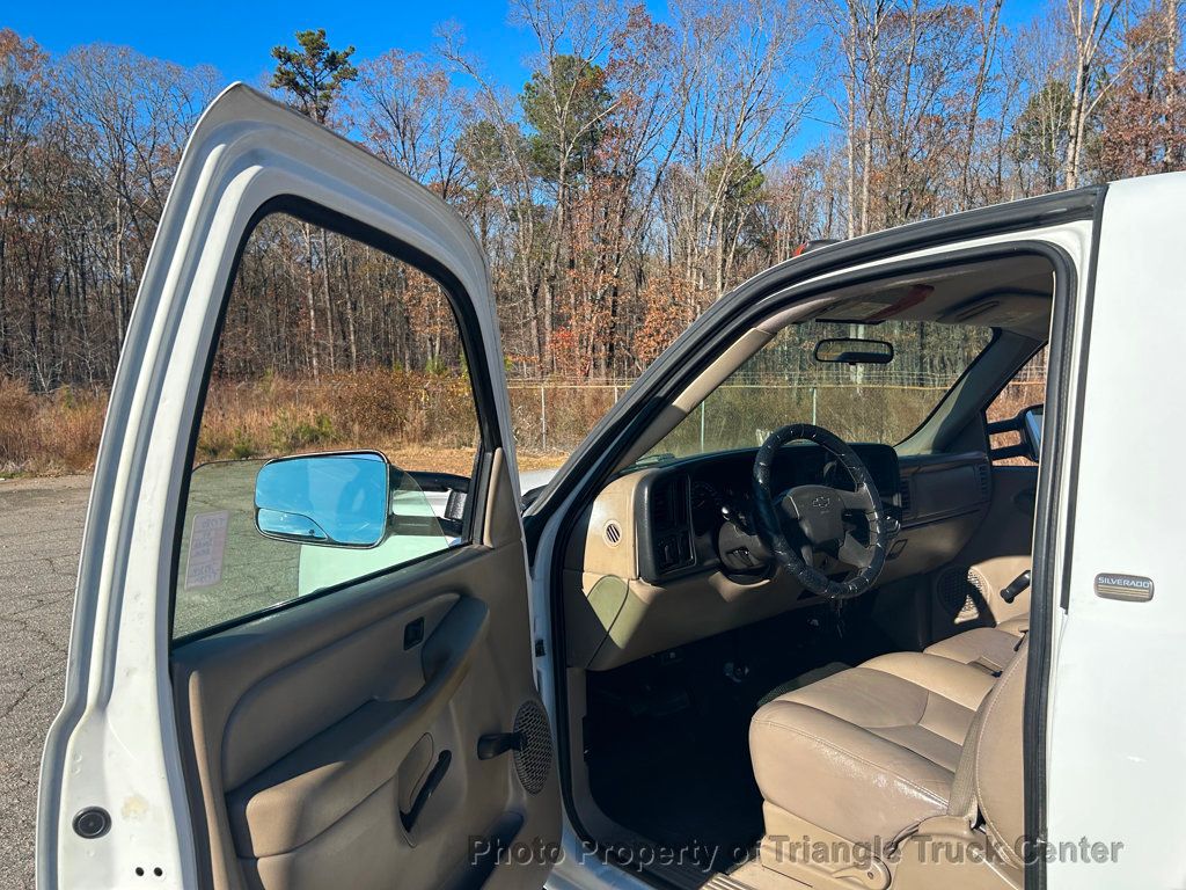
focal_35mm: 26
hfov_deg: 67.3
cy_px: 445
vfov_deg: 53.1
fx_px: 891
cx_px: 593
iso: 50
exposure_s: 1/2762
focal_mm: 5.7
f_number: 1.5
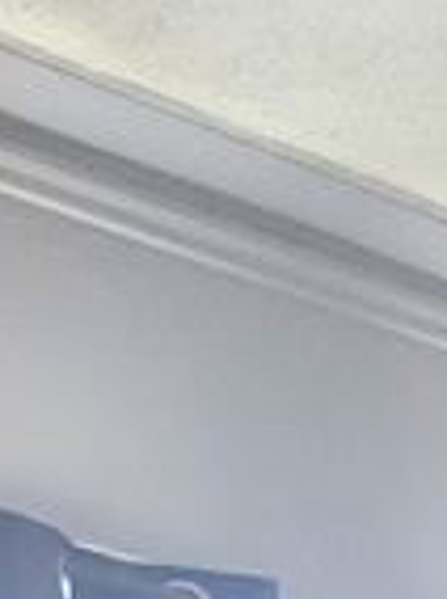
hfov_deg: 6.7
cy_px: 1763
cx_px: 1396
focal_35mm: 198
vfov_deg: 8.5
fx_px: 3419
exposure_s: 1/40
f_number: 1.8
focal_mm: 5.4
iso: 320
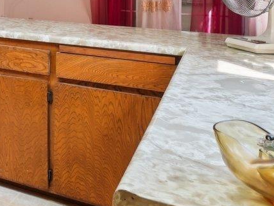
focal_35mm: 60
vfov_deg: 22.9
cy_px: -22
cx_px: -150
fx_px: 475
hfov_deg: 24.3
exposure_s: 1/13
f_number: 8
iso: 400
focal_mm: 13
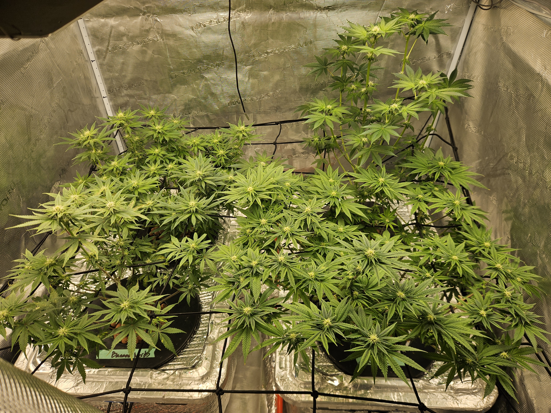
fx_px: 366
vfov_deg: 58.9
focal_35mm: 23
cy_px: 206
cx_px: 276
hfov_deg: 73.9
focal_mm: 5.4
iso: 25
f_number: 1.8
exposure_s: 1/794
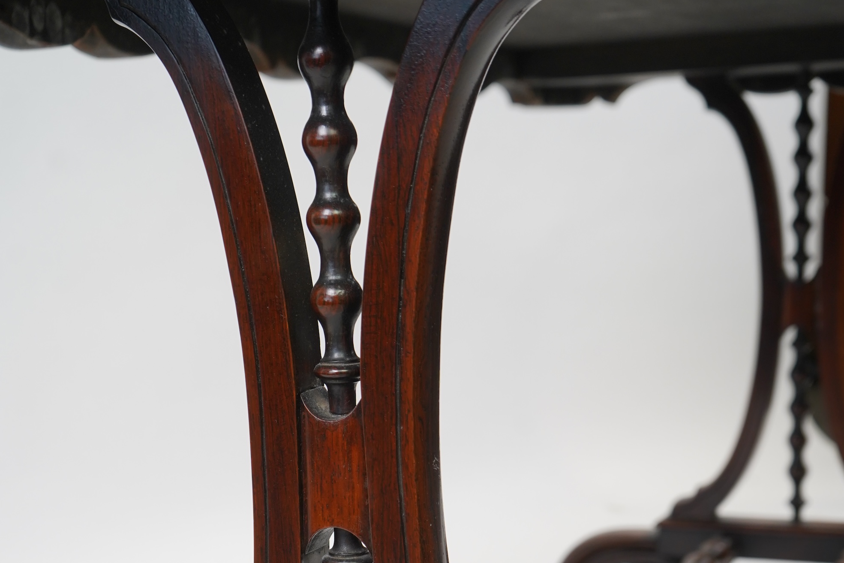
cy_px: 578
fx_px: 1500
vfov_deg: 20.5
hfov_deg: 31.4
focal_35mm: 64
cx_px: 420
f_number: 5
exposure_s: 1/125
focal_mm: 42
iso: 800
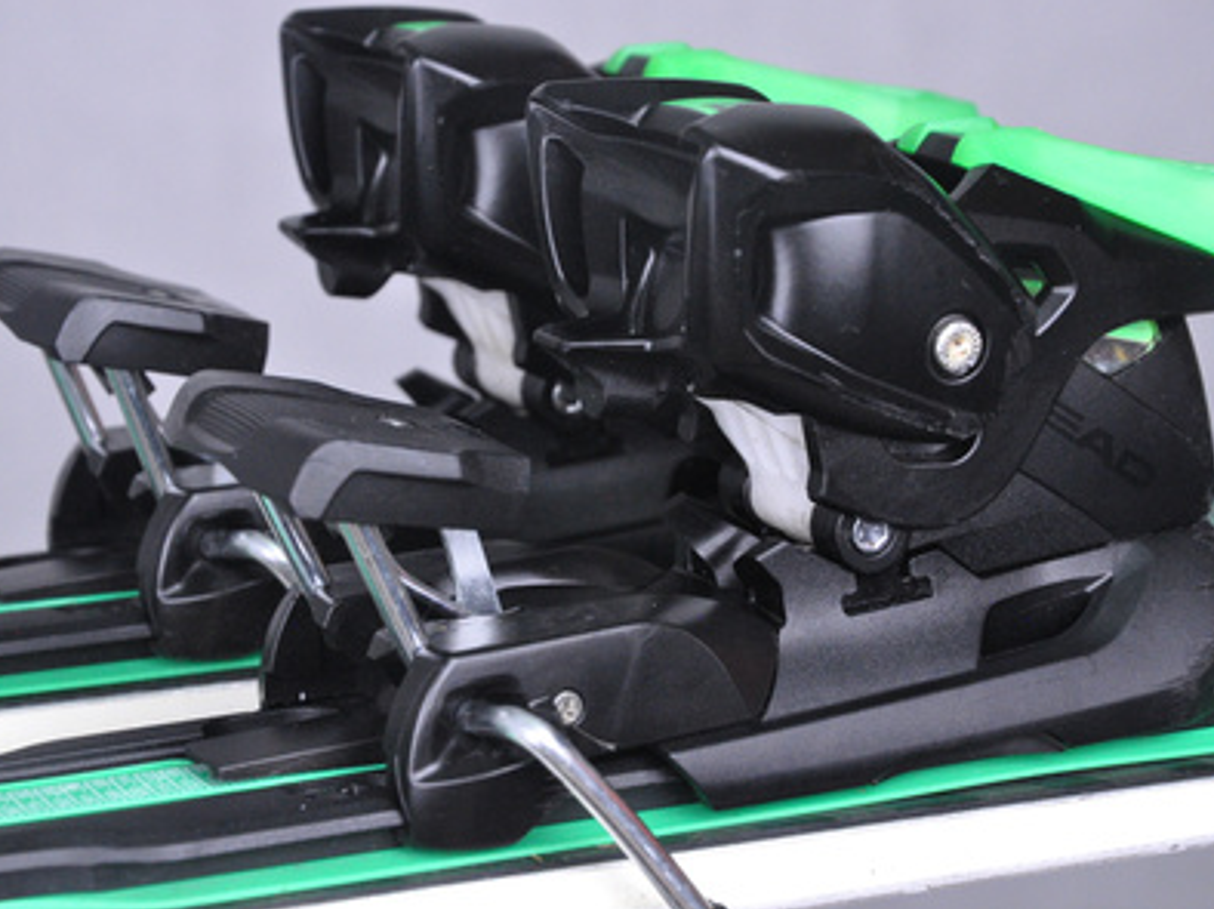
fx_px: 4330
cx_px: 647
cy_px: 454
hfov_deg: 16.0
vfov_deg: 12.0
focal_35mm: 124
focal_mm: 75
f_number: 8
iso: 3200
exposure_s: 1/125
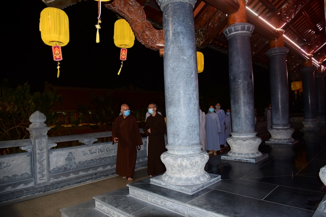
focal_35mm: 24
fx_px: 217
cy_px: 108
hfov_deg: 73.7
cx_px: 163
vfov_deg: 53.2
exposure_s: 1/60
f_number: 4
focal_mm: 24
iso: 1000
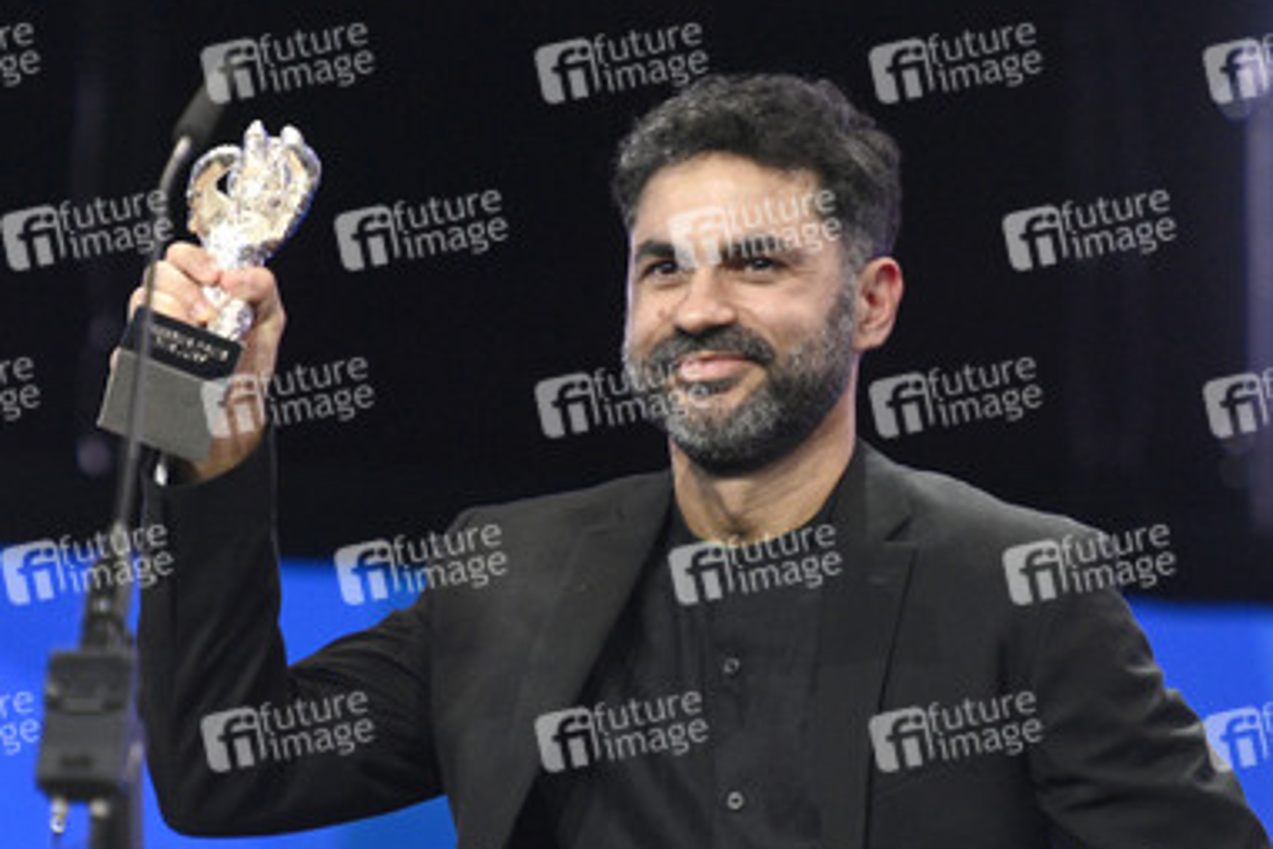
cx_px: 667
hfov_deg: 6.0
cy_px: 481
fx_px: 12128
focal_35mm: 343
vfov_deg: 4.0
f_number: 5.6
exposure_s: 1/200
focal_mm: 290
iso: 10000
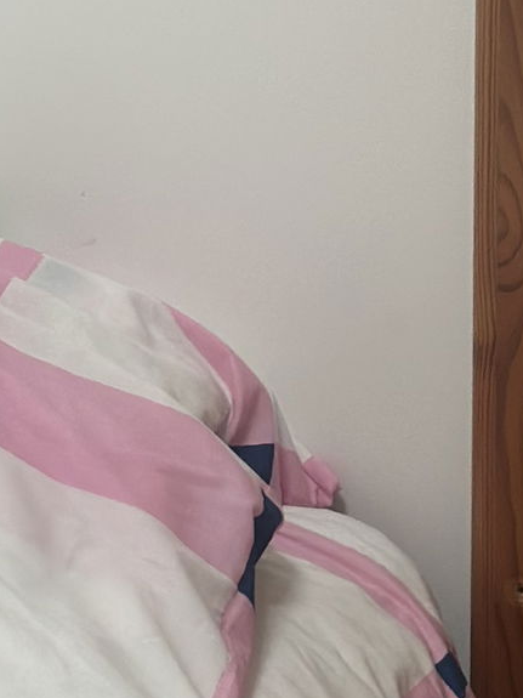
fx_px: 3587
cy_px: -1
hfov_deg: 8.3
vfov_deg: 11.0
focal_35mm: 178
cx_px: 191
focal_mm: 6.86
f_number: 1.78
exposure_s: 1/60
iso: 160
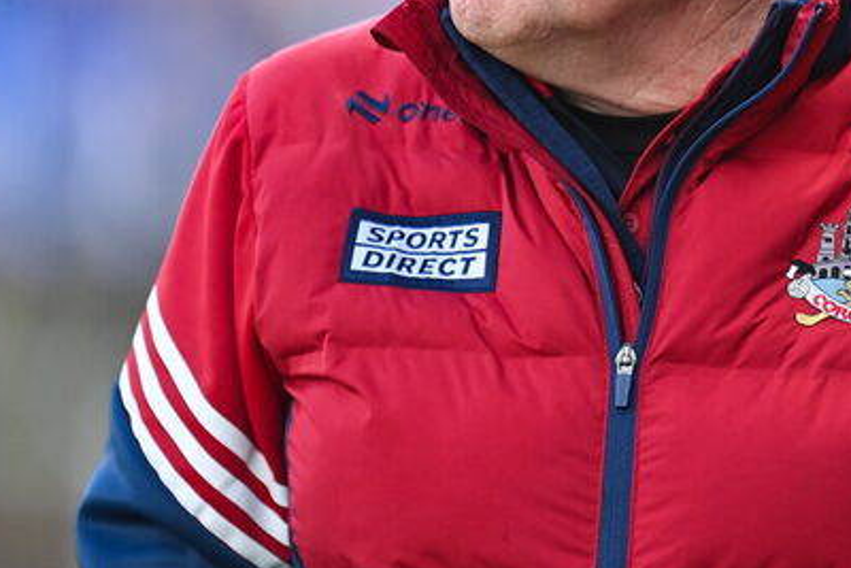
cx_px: 587
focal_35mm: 999
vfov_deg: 1.4
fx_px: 23622
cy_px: 50
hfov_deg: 2.1
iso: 1400
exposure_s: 1/2000
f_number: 4
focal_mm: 500
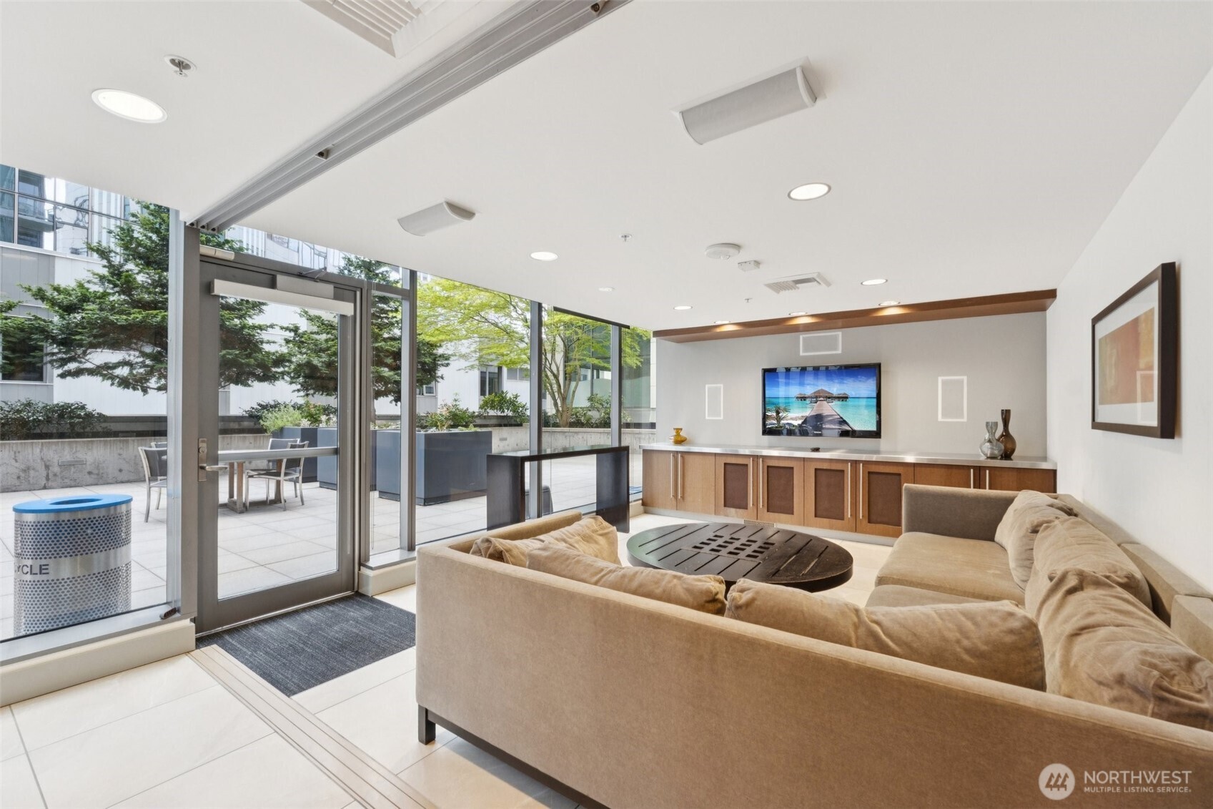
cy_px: 404
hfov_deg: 100.4
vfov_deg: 77.3
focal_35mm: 15
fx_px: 505
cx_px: 606
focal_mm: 10
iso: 250
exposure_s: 1/5
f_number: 9
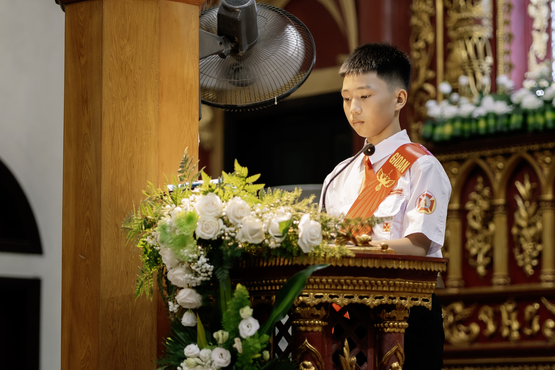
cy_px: 191
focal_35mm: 144
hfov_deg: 14.2
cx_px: 314
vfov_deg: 9.5
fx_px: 2220
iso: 1600
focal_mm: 85
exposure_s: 1/200
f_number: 2
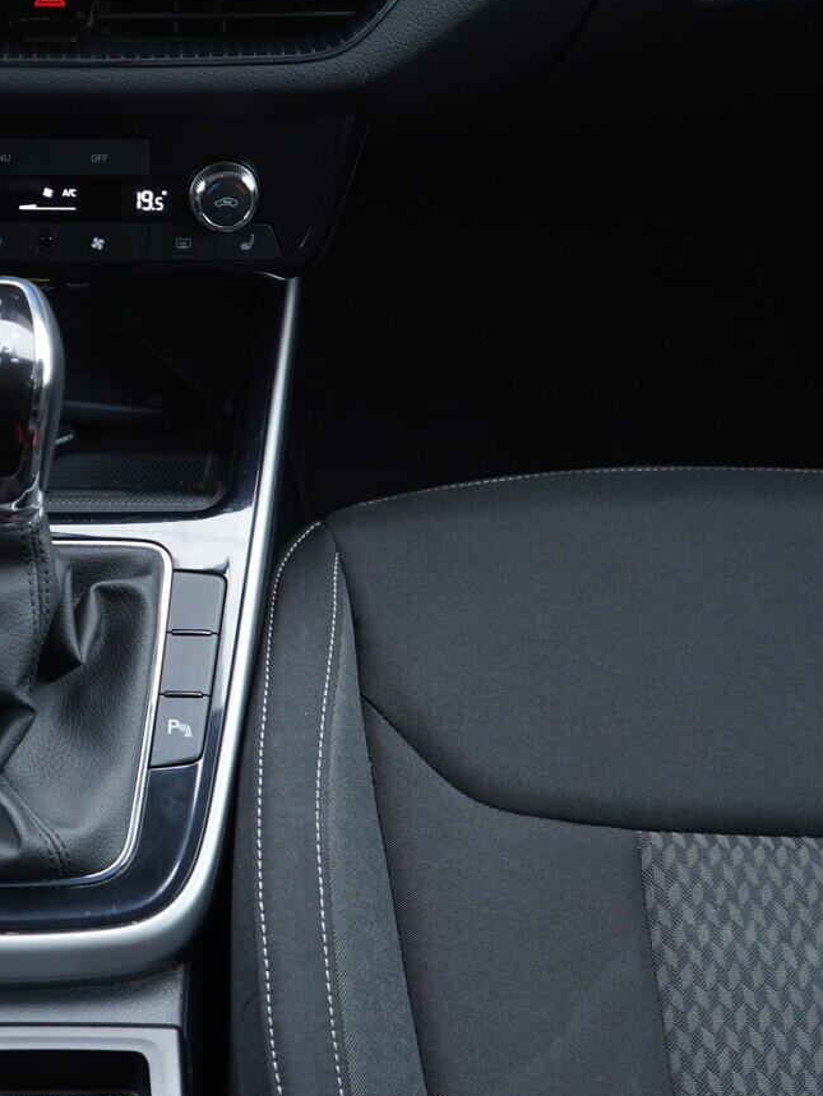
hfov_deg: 24.2
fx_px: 1837
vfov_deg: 33.2
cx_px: 19
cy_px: 604
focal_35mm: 58
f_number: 2.8
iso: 400
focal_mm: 24
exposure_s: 1/40
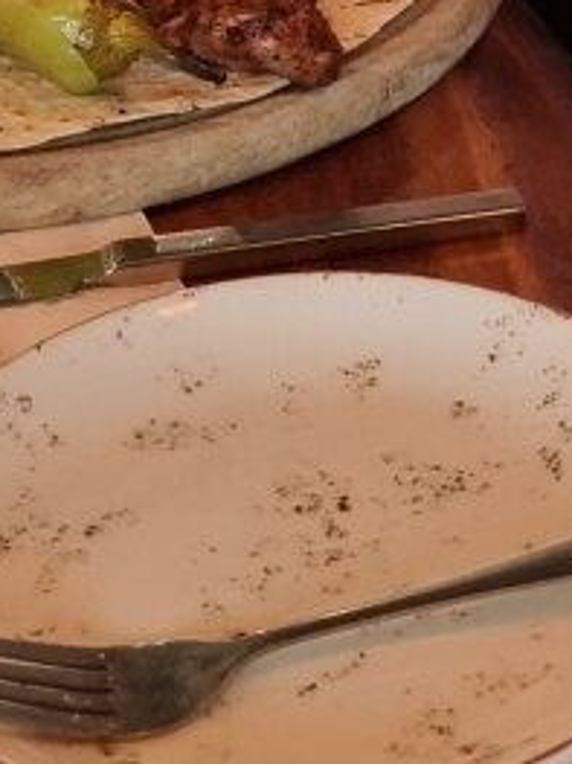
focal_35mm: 137
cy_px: -706
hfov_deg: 10.8
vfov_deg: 12.8
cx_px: 460
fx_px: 3021
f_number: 1.8
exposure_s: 1/50
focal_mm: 6.7
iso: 400
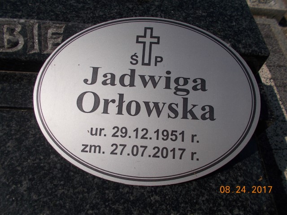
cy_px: 108
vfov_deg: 53.1
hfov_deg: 67.3
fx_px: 216
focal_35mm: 26
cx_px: 144
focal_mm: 4.6
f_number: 8
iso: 80
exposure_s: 1/800
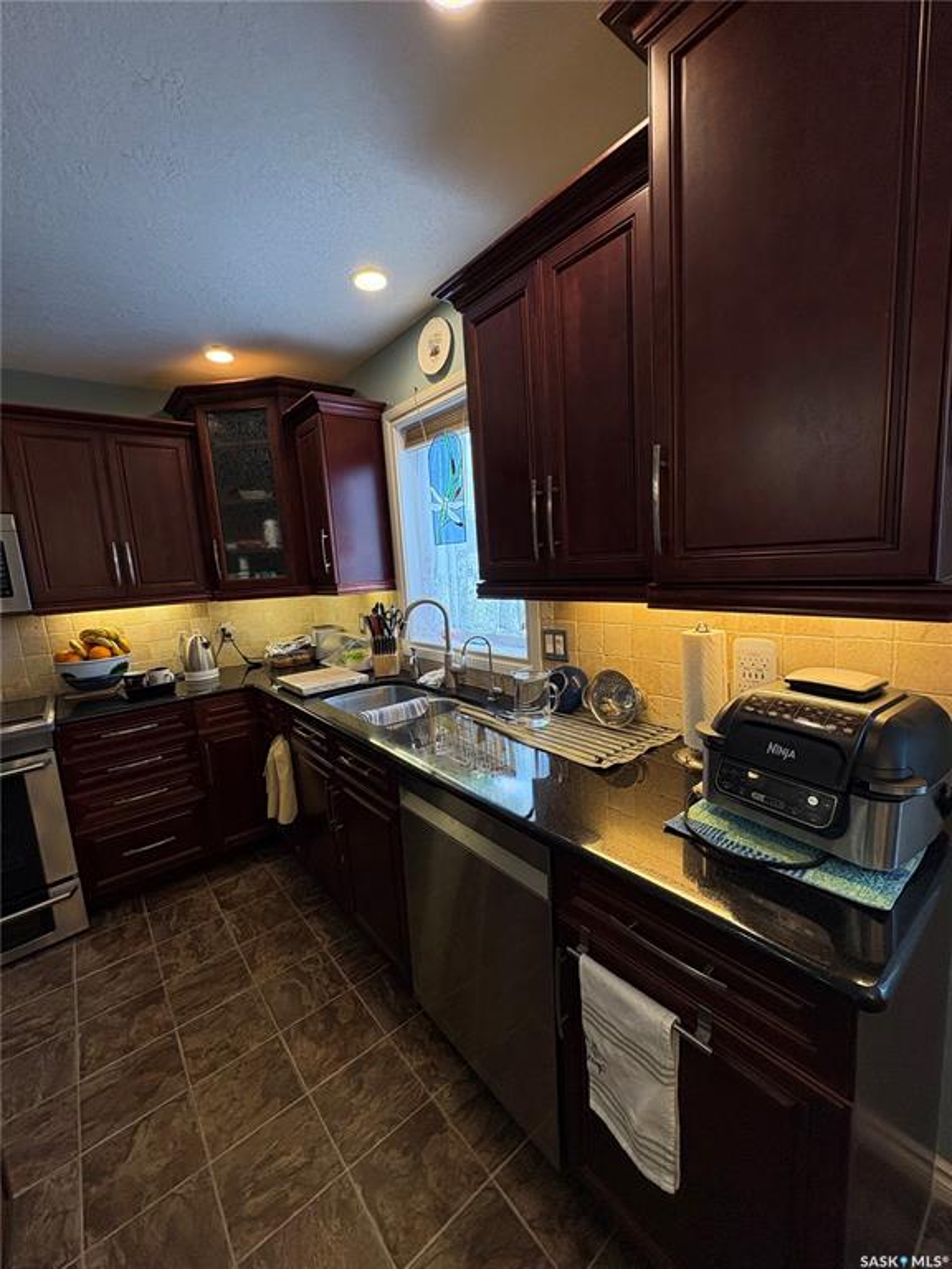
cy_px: 634
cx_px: 476
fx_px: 513
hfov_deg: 85.7
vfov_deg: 102.1
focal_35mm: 14
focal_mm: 2.22
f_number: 2.2
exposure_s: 1/120
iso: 160
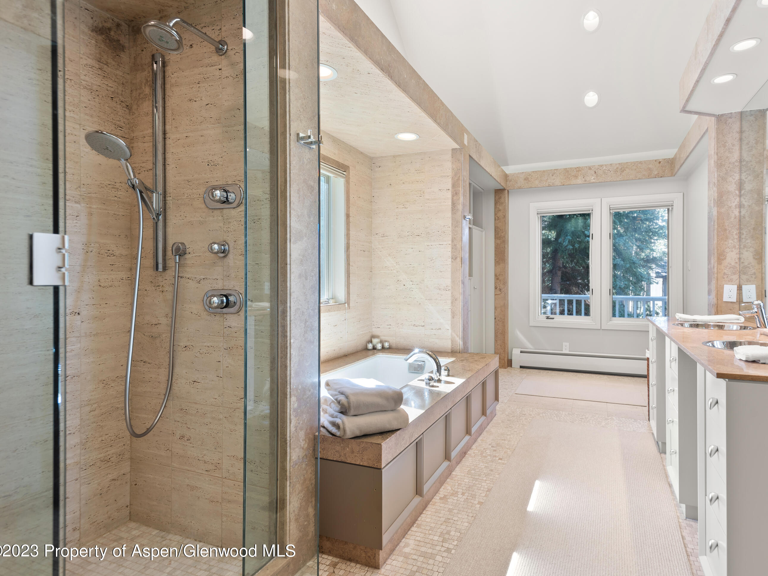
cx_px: 434
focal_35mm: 19
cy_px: 280
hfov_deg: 84.2
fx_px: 421
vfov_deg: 68.7
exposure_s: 1/1.25
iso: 100
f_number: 7.1
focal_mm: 17
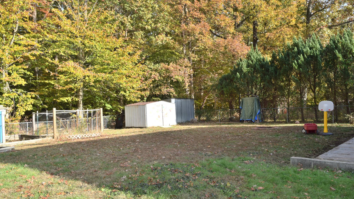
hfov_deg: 66.1
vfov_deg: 40.2
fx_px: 272
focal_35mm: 29
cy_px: 107
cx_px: 174
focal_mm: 18
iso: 100
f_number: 7.1
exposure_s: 1/200
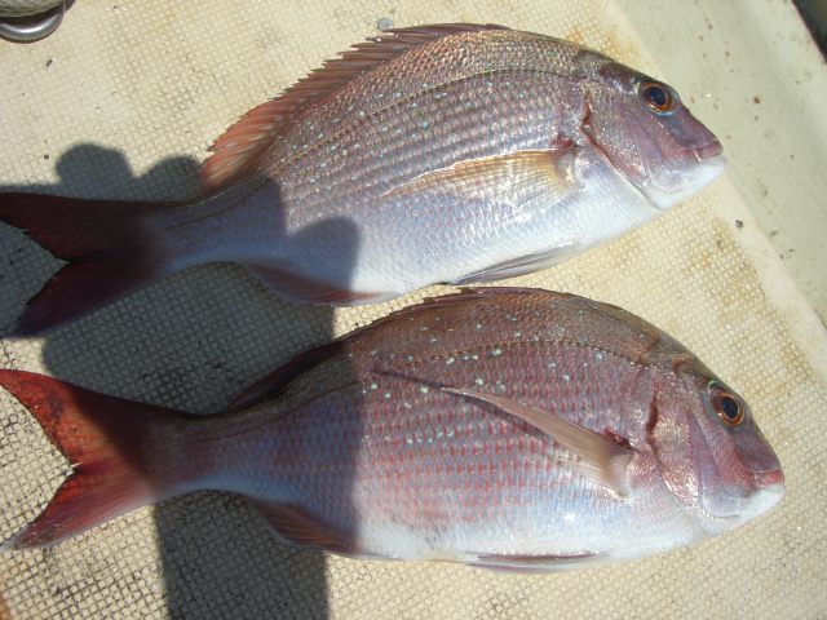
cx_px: 414
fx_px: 908
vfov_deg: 37.7
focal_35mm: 38
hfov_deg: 49.0
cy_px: 310
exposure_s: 1/2000
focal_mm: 6.2
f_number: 4.3
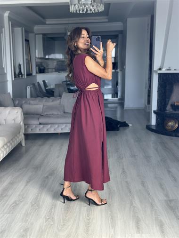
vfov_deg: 39.6
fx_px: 331
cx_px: 90
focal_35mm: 48
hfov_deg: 30.3
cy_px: 119
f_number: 1.78
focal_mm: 6.86
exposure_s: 1/133
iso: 125
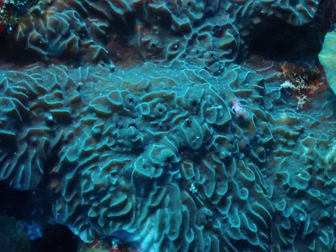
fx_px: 1621
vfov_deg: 8.9
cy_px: 81
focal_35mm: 167
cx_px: 168
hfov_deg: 11.8
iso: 1600
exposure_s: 1/200
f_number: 6.3
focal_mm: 18
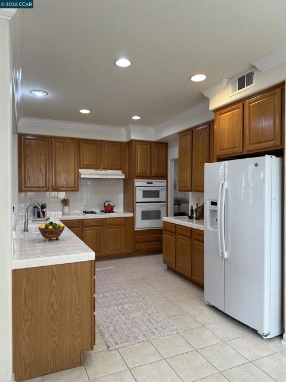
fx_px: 264
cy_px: 191
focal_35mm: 24
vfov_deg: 71.6
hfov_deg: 56.8
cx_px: 143
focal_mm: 6.86
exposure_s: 1/120
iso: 125
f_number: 1.78
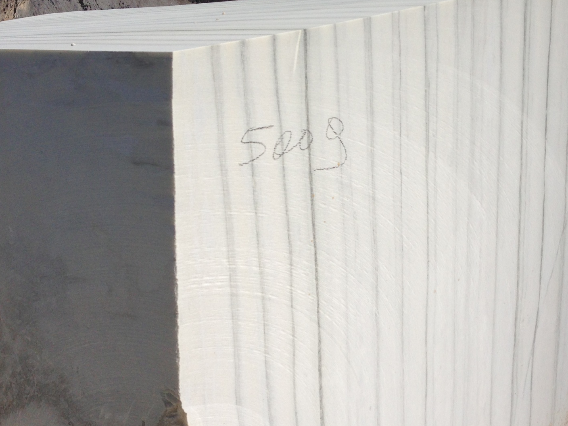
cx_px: 302
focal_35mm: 48
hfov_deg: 39.6
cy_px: 234
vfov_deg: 30.2
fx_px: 788
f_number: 2.4
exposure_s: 1/4926
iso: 50
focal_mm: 4.13
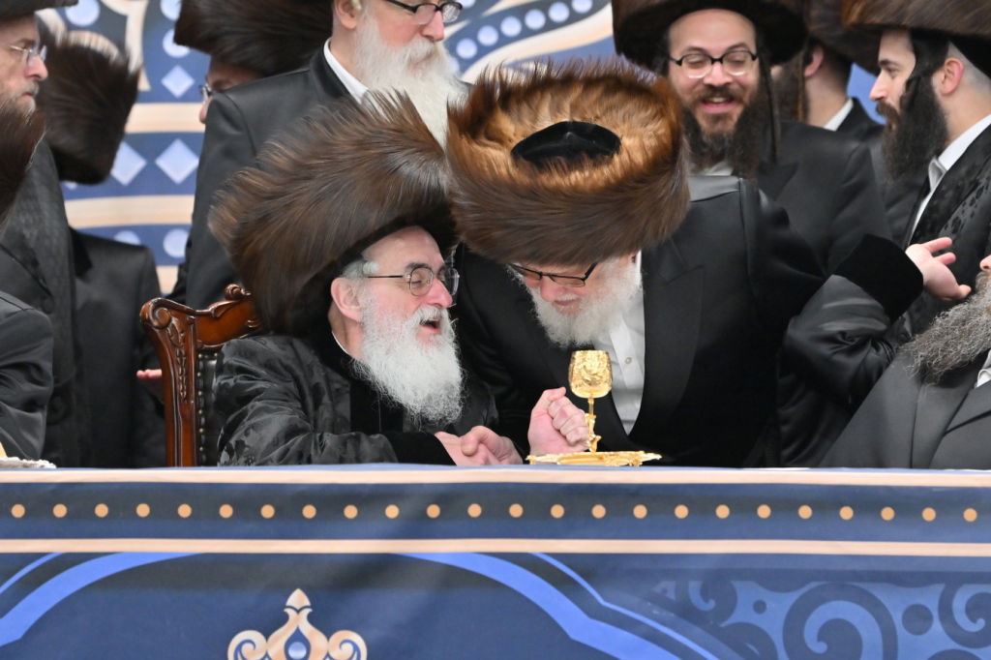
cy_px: 330
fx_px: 8255
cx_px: 496
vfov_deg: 4.6
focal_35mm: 300
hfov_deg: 6.9
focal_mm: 200
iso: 1250
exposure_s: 1/320
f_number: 4
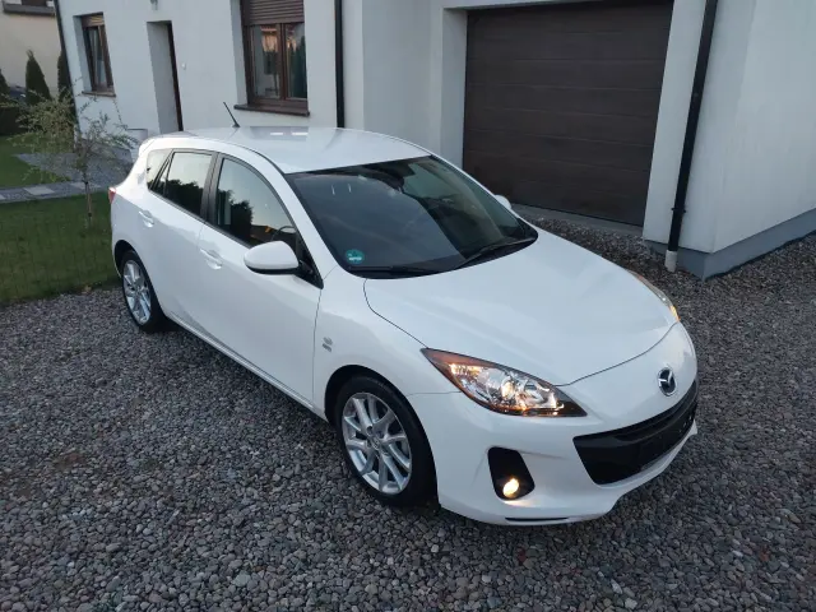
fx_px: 707
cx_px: 408
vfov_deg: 46.8
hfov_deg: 60.0
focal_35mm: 30
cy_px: 306
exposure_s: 1/50
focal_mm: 4.6
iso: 25
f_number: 1.8
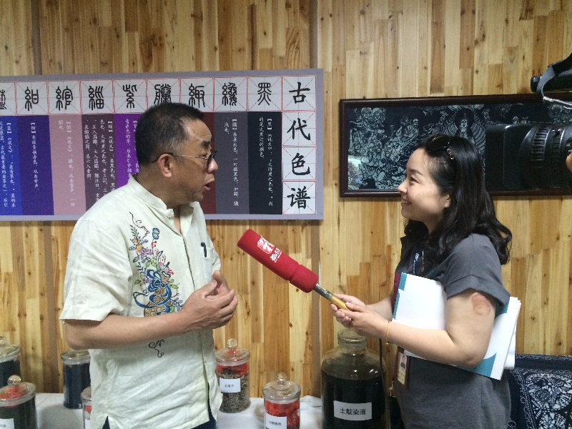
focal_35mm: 29
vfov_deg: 48.2
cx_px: 286
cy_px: 214
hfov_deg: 61.7
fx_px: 479
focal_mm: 4.15
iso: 400
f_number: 2.2
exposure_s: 1/33
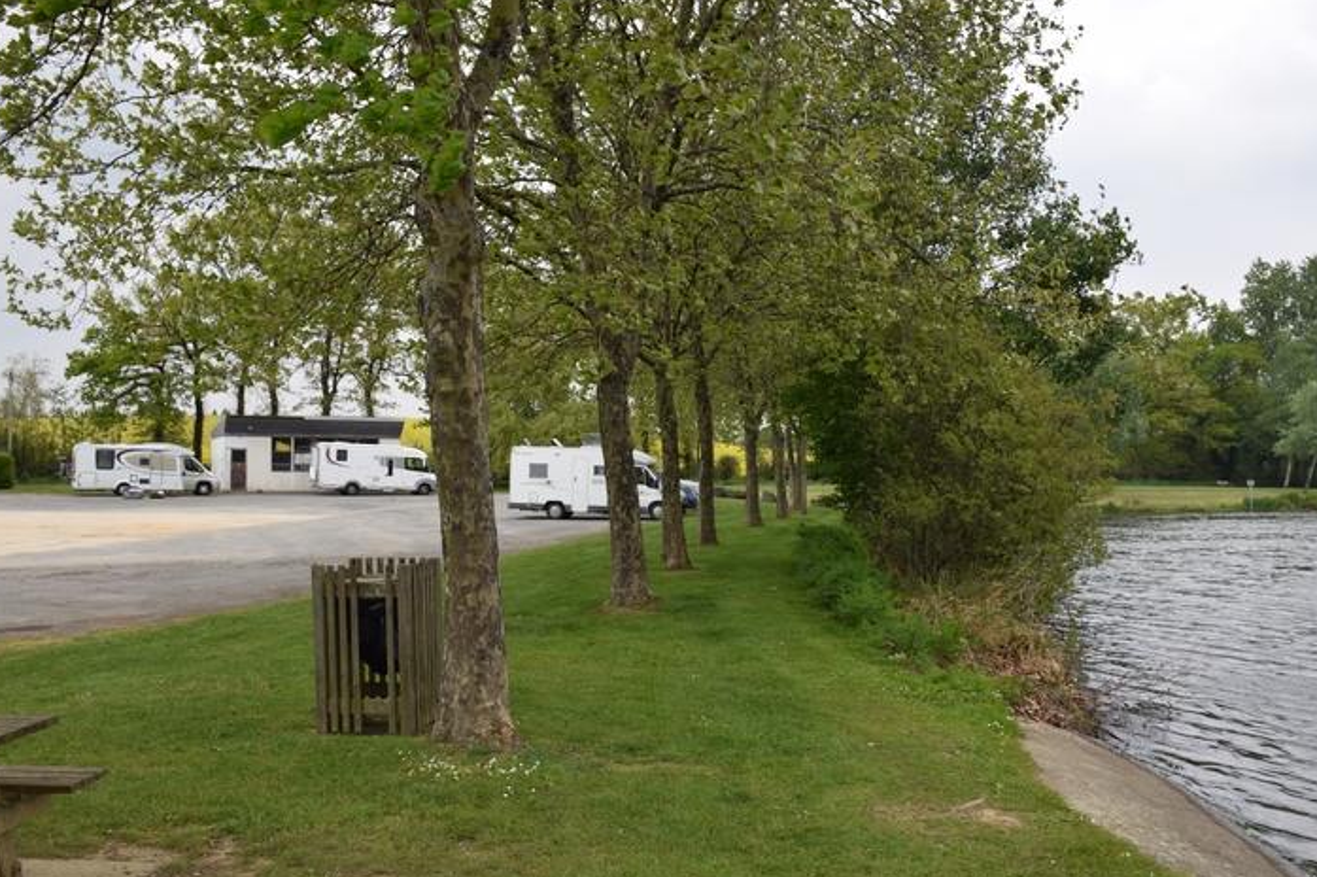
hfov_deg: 60.3
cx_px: 641
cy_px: 483
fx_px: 1133
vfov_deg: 42.2
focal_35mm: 31
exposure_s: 1/200
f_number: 7.1
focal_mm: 18
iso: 100
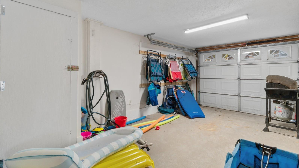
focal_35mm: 16
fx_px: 127
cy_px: 74
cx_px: 152
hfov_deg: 99.4
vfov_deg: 66.9
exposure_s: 1/10
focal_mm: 10
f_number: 4.5
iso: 100
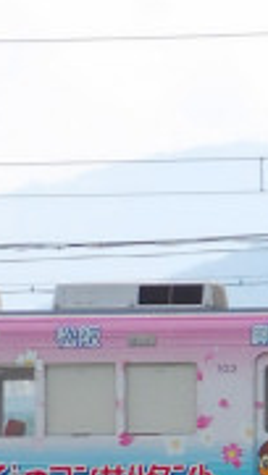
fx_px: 8318
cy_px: 926
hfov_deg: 1.8
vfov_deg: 3.3
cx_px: 159
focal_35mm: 659
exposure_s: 1/800
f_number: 5.3
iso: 200
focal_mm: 95
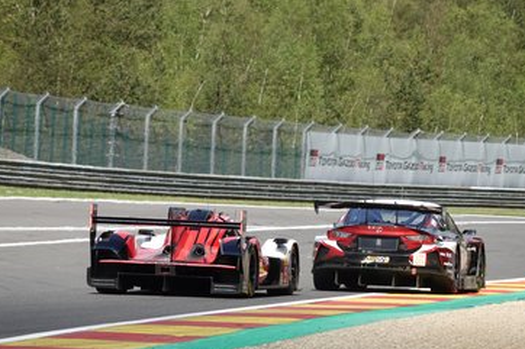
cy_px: 159
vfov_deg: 3.7
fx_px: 5437
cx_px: 270
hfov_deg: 5.5
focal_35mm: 373
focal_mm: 110.13
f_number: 4
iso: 100
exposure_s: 1/800
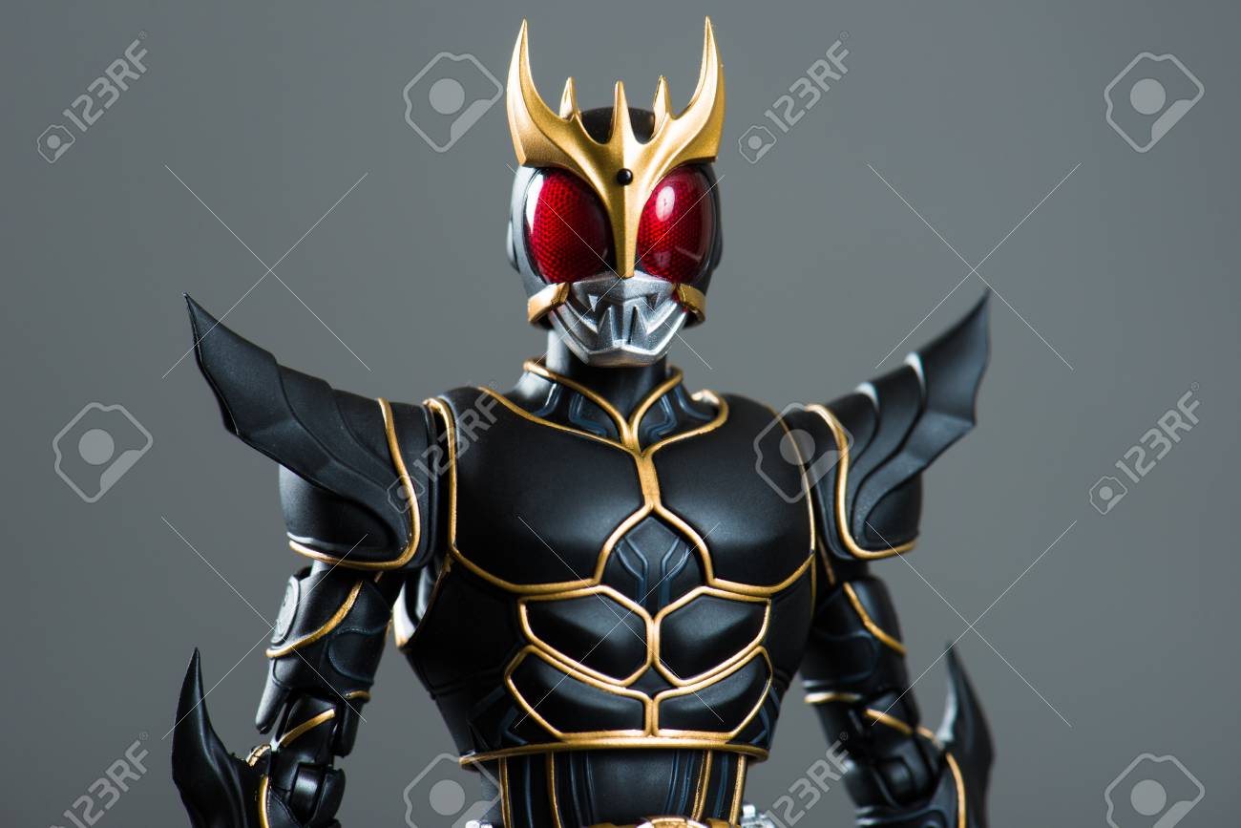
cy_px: 414
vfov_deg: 13.0
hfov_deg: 19.5
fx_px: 3620
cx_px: 620
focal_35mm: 105
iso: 100
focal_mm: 105
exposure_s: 1/125
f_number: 11
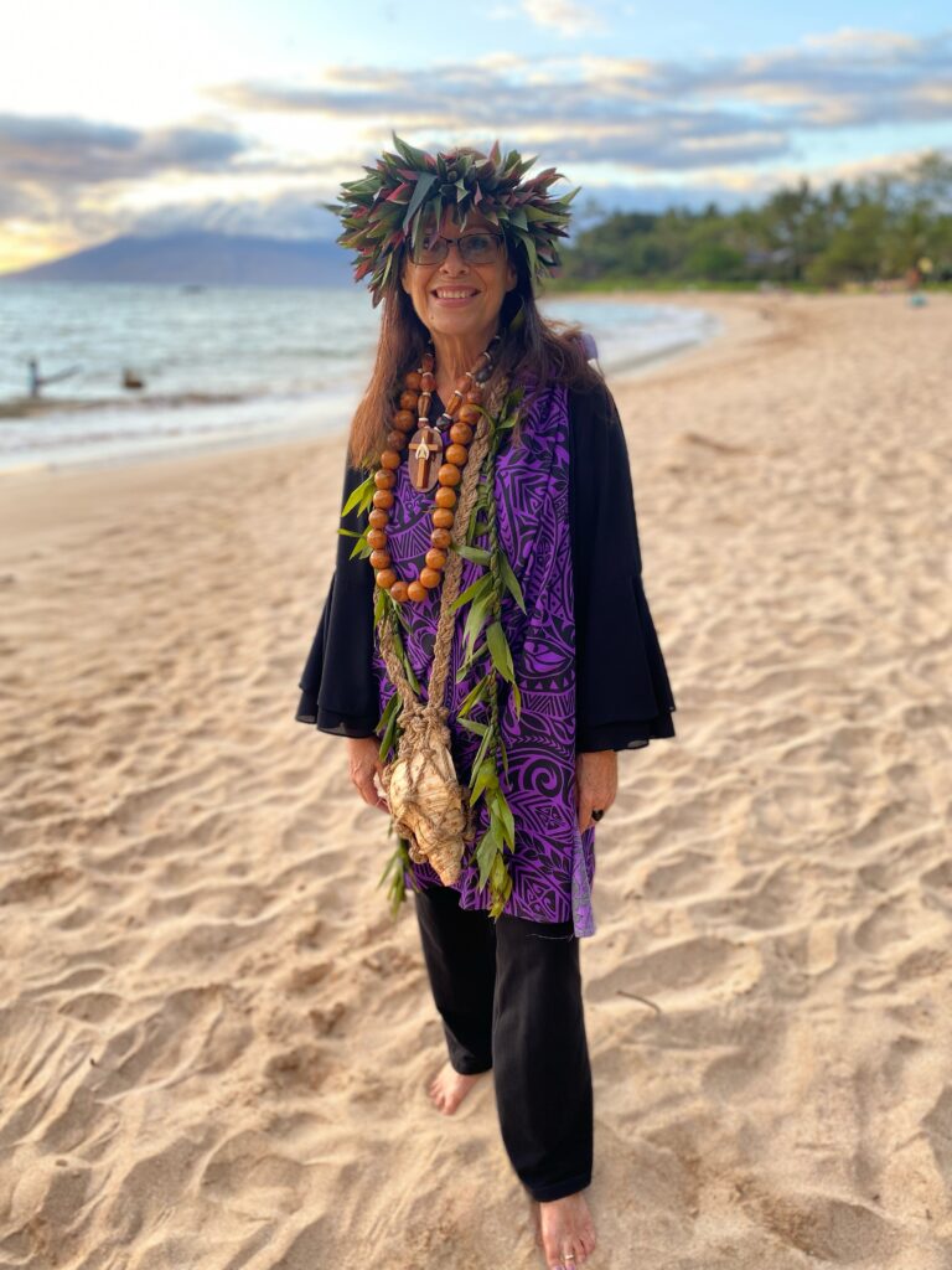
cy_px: 635
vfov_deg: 67.3
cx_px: 476
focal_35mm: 26
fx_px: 953
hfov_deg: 53.1
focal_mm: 4.25
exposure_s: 1/122
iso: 32
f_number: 1.8
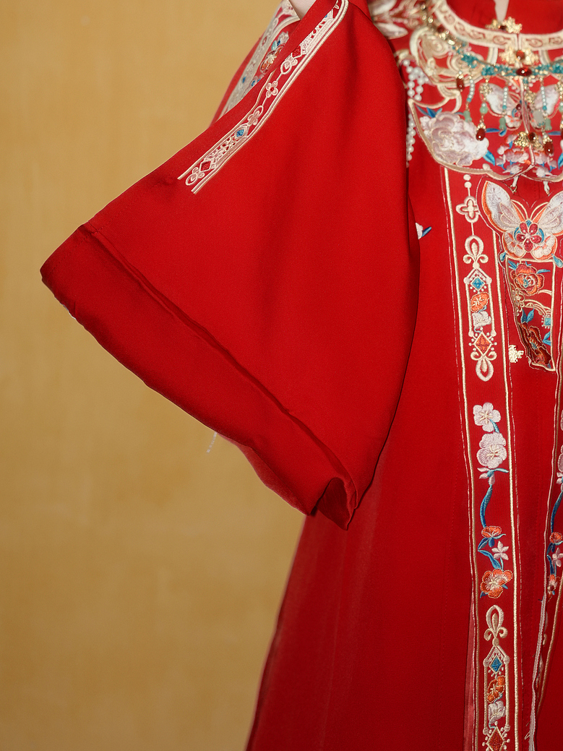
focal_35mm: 151
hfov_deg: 9.8
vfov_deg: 13.0
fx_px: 3275
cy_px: 160
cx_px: 451
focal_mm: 85
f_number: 1.4
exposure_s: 1/125
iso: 400
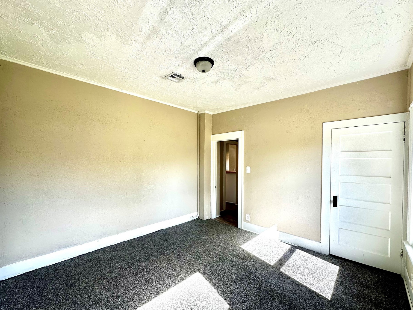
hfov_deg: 98.1
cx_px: 198
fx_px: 179
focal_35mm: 15
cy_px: 165
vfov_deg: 81.7
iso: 40
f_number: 2.2
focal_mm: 2.22
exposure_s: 1/124
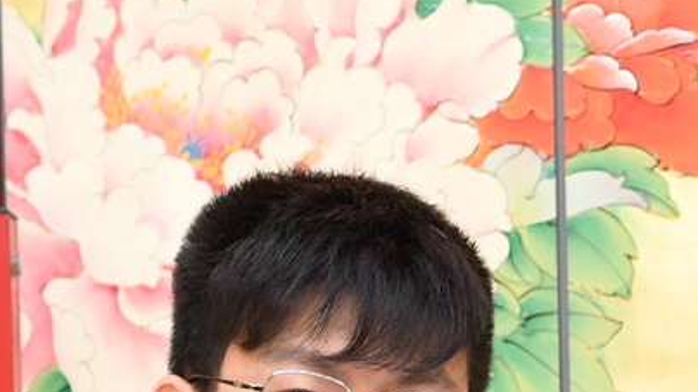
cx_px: 1351
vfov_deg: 5.3
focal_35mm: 218
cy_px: 1065
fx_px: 4034
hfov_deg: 9.3
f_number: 4.5
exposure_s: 1/200
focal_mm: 35
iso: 1000
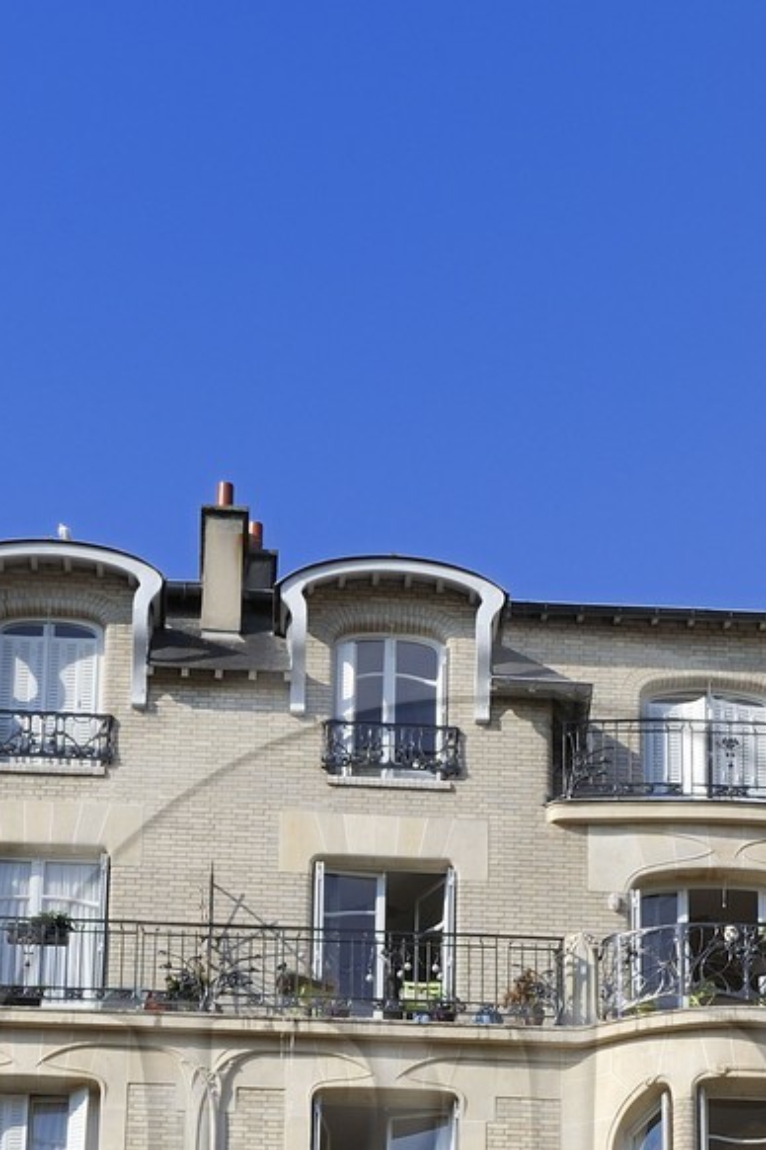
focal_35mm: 132
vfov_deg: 15.2
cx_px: 496
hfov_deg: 10.4
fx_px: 4213
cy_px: 1245
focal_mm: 48
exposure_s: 1/160
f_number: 13
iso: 200
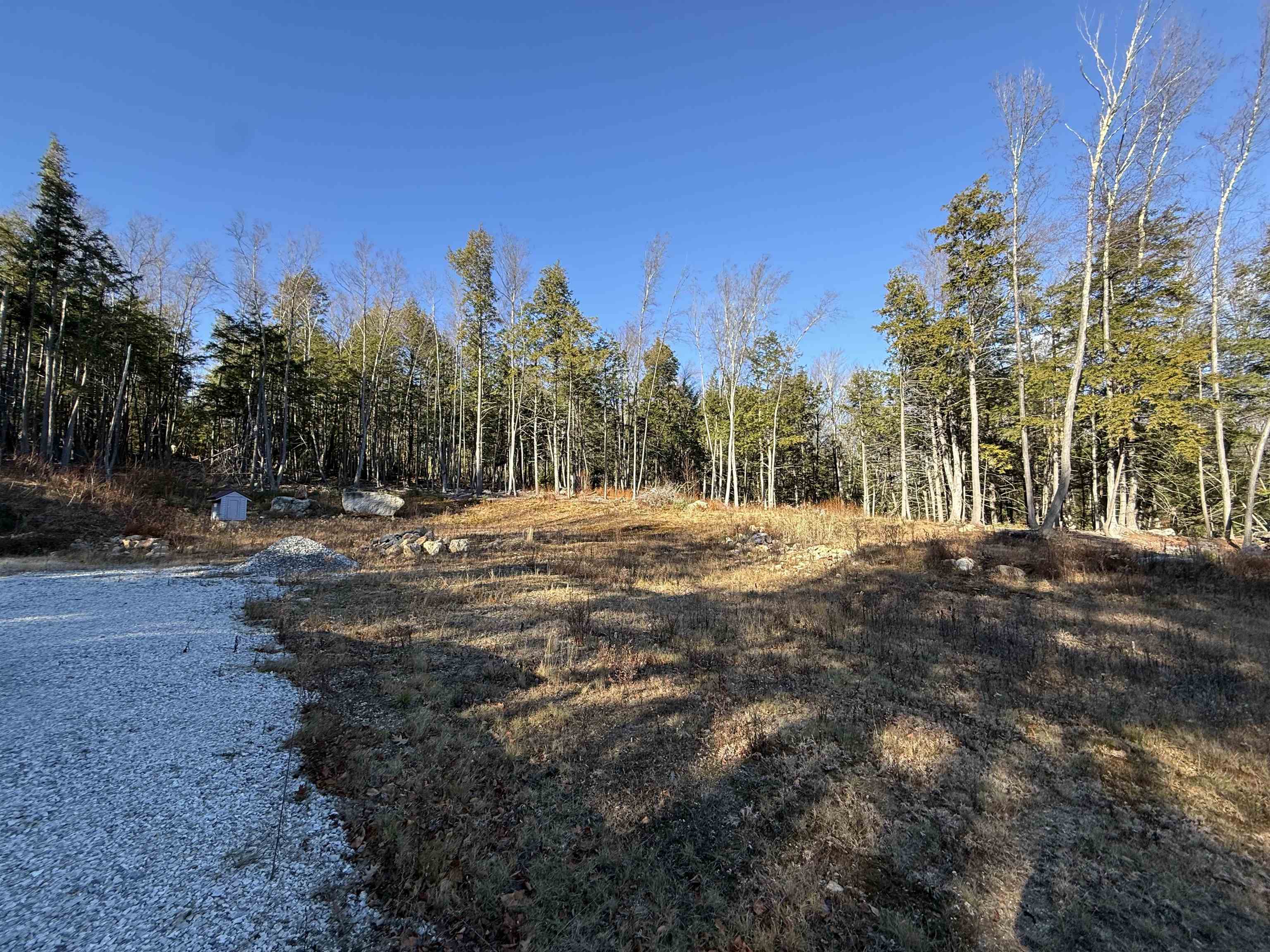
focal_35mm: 14
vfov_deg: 85.7
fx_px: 514
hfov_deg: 102.1
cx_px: 635
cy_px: 476
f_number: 2.2
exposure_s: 1/494
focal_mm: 2.22
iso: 50
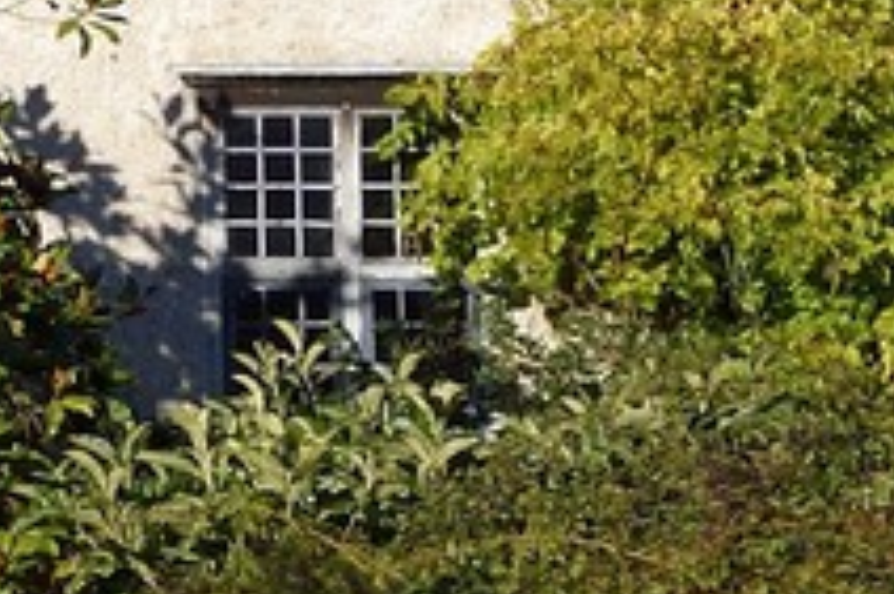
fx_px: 11637
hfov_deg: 4.1
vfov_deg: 2.9
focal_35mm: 469
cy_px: 198
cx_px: -2416
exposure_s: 1/250
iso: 200
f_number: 13
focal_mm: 62
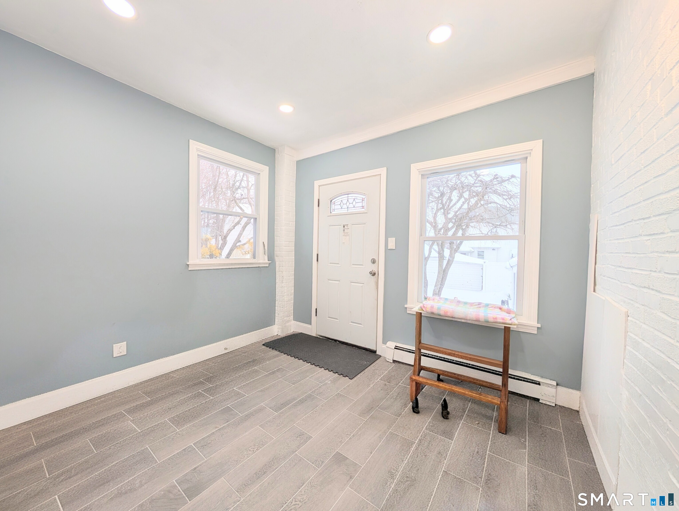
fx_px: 236
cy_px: 256
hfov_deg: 110.5
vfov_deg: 94.6
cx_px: 340
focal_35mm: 12
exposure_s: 1/173
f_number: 1.7
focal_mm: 2.02
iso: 53
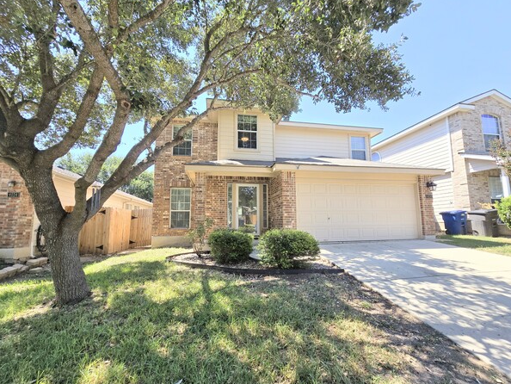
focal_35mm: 14
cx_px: 255
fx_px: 207
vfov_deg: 85.7
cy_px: 197
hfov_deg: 102.0
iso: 50
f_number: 2.2
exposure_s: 1/836
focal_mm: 2.2
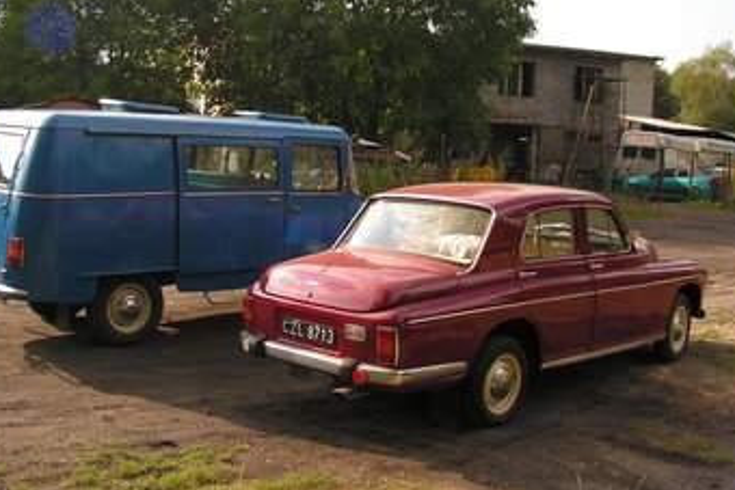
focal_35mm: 44
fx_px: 899
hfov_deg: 44.4
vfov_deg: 30.5
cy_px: 233
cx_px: 335
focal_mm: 6
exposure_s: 1/400
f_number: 3.2
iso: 64
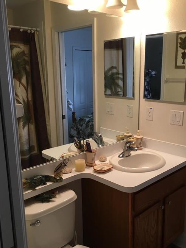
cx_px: 106
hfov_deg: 41.7
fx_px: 244
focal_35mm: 34
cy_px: 129
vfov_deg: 54.0
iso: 50
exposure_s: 1/30
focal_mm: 4.15
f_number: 2.2
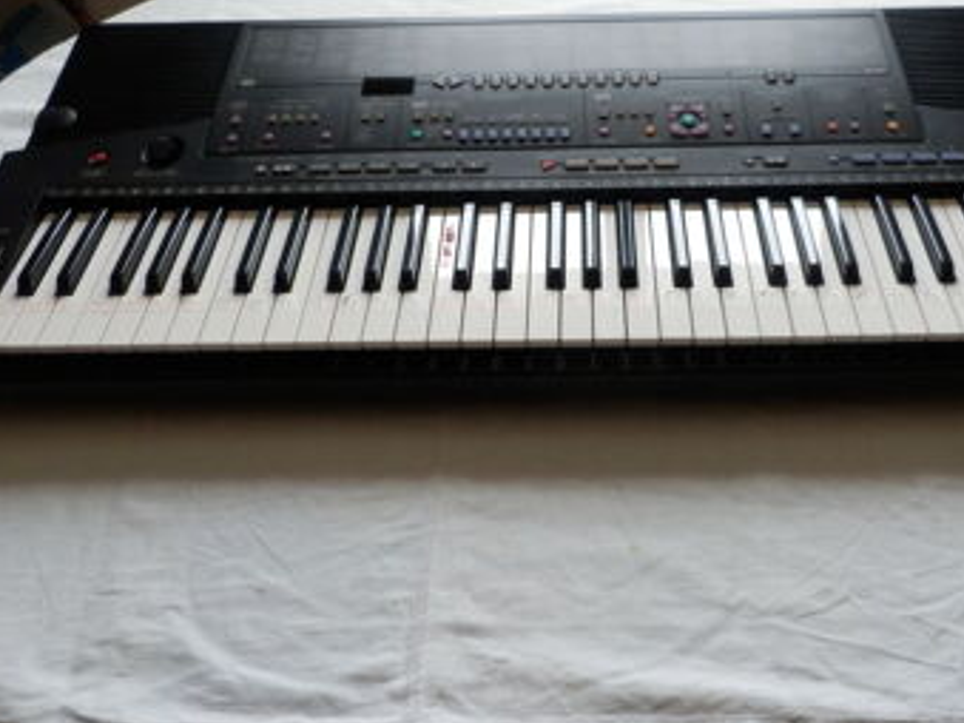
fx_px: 947
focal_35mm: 34
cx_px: 566
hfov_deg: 53.7
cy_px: 239
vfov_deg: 41.2
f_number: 3
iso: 320
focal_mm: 4.2
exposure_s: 1/30
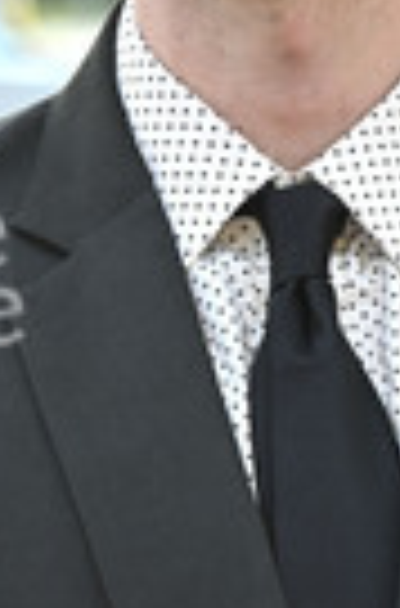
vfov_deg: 4.7
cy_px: 95
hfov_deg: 3.1
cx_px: 283
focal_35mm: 440
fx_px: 7390
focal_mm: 99
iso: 640
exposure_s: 1/320
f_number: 5.6
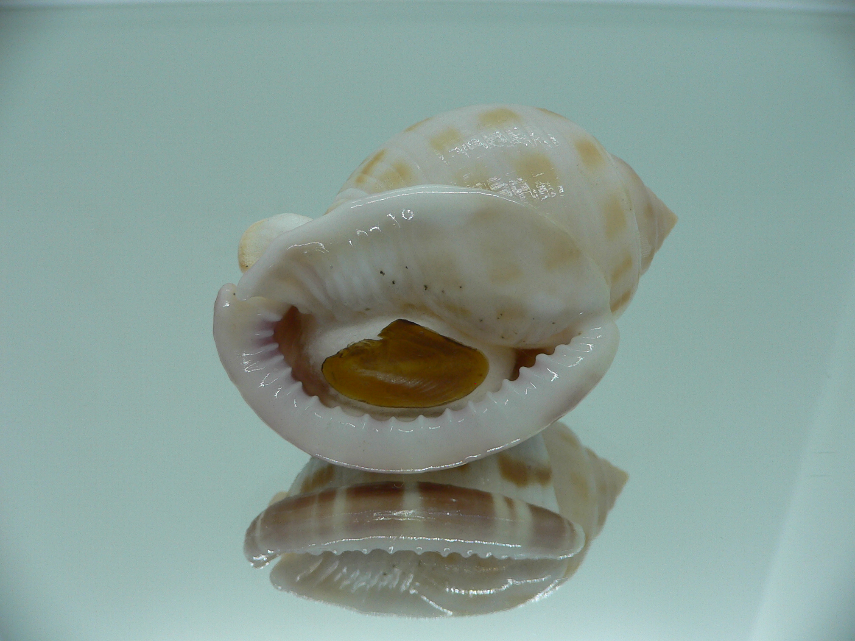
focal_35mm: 35
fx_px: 864
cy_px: 320
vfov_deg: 40.7
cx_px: 428
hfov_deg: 52.6
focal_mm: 4.6
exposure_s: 1/60
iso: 80
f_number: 2.8
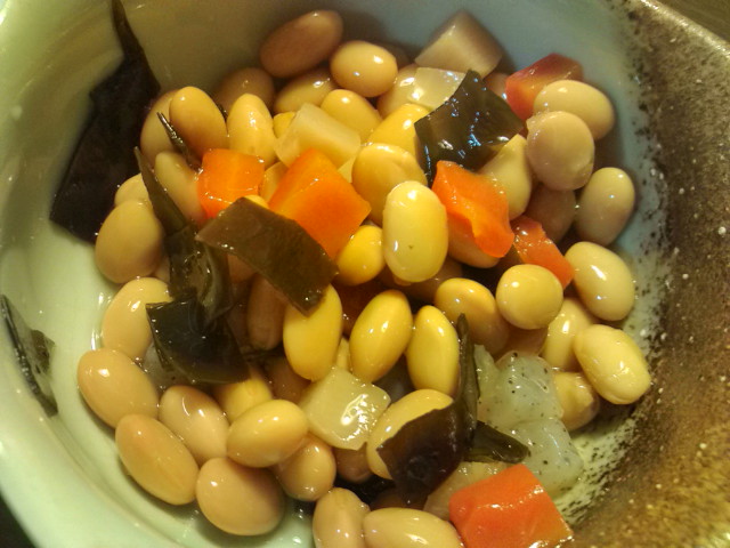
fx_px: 675
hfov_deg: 56.8
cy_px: 274
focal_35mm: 32
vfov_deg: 44.2
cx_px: 365
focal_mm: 3.3
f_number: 2.8
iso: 104
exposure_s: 1/3.85
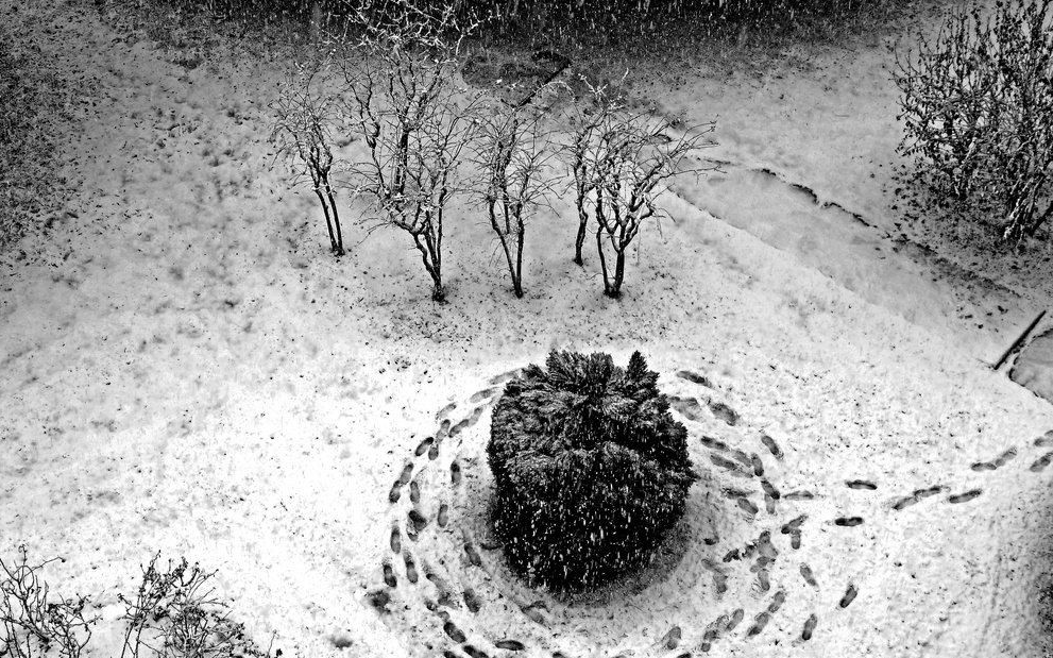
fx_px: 2209
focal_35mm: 77
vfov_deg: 16.9
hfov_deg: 26.8
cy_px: 375
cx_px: 529
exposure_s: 1/100
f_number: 3.4
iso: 100
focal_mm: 12.8
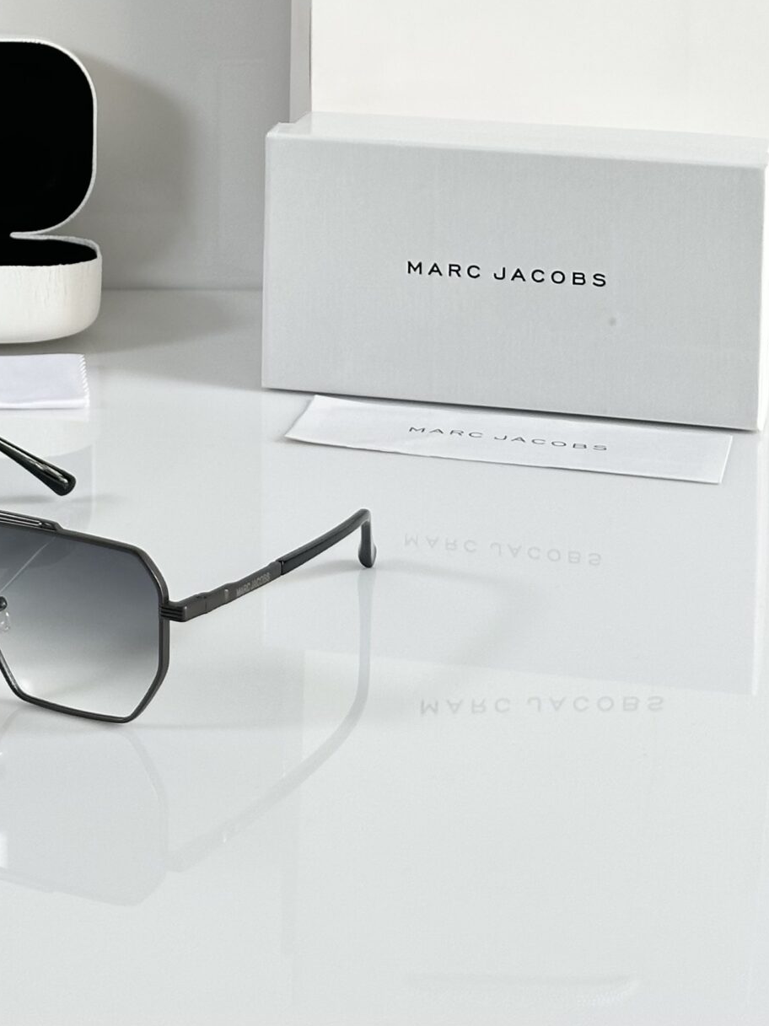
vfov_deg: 18.8
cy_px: -51
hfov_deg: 14.4
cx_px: 3
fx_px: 2993
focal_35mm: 101
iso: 50
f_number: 1.78
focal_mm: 6.86
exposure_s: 1/121
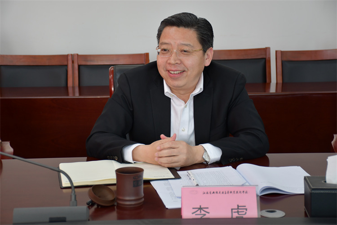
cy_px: 112
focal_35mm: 90
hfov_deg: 22.6
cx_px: 168
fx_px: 842
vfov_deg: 15.2
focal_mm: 60
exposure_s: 1/20
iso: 400
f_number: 5
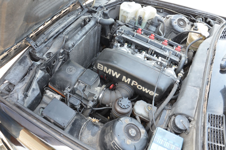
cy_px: 75
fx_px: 169
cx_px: 113
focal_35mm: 27
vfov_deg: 47.7
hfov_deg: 67.5
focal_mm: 18
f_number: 4
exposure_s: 1/60
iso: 400
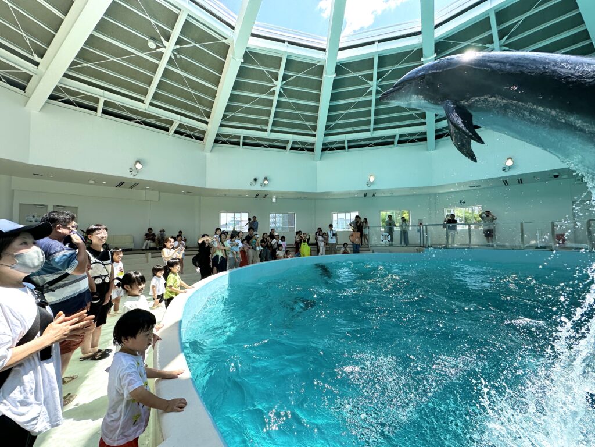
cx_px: 298
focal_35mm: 14
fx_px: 241
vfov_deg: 85.7
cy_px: 224
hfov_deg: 102.1
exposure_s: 1/465
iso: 40
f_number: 2.2
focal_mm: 2.22
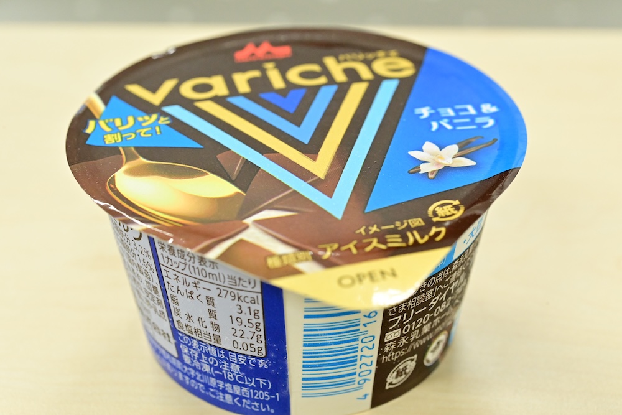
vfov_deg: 22.6
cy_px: 208
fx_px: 1037
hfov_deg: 33.4
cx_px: 311
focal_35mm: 60
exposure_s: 1/125
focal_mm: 60
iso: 8000
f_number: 9
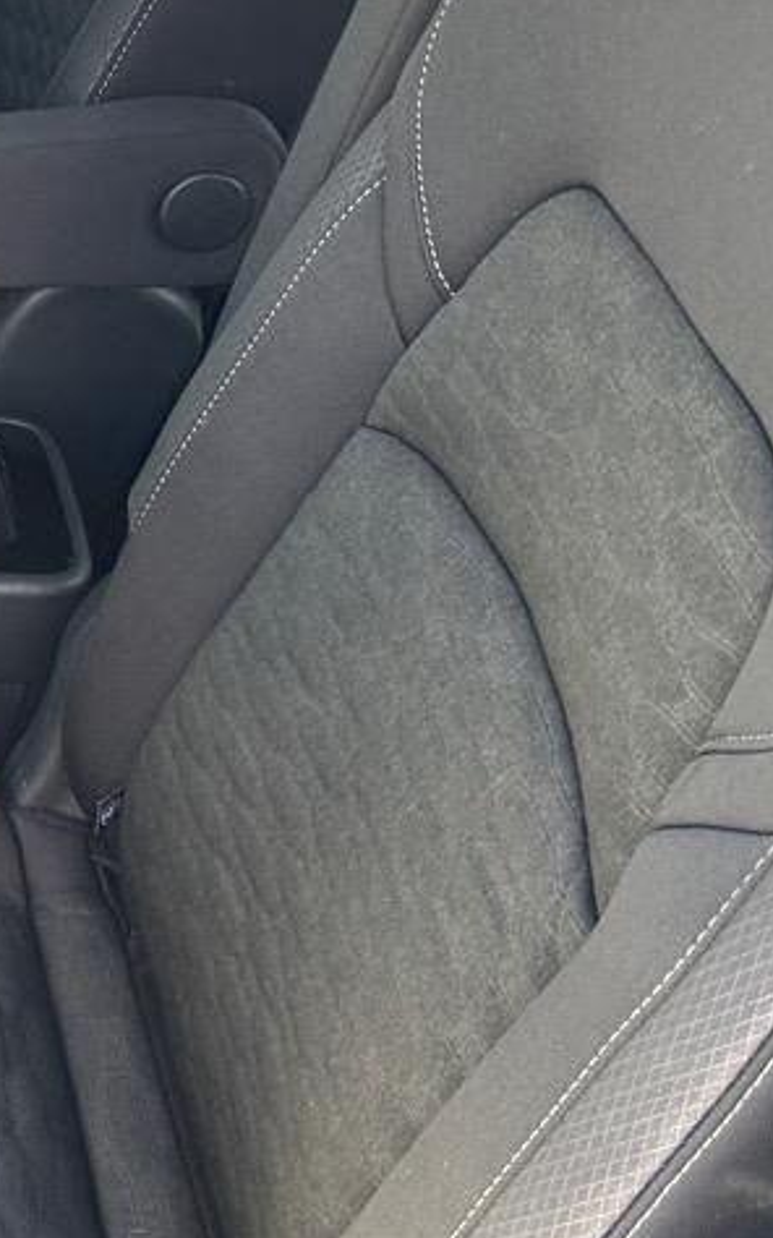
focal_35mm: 55
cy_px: 682
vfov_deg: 36.9
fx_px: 1855
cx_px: -287
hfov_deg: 20.9
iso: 125
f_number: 1.78
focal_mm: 6.76
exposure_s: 1/121
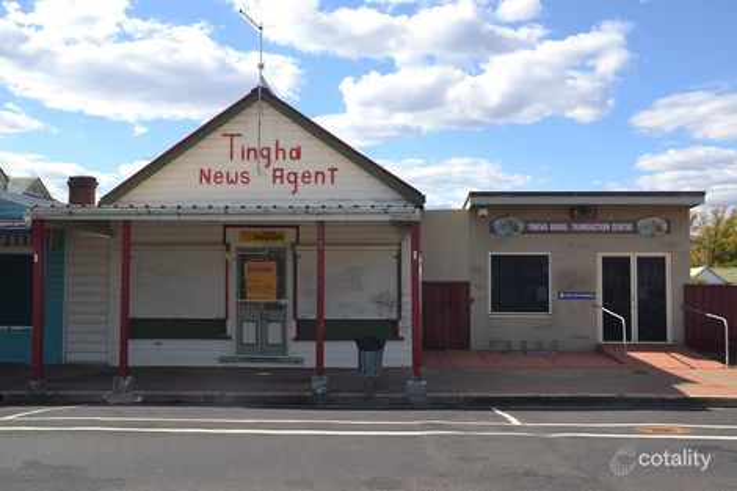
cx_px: 368
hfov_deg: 53.1
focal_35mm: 36
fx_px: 737
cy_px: 246
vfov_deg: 36.8
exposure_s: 1/200
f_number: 7.1
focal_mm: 24
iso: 100
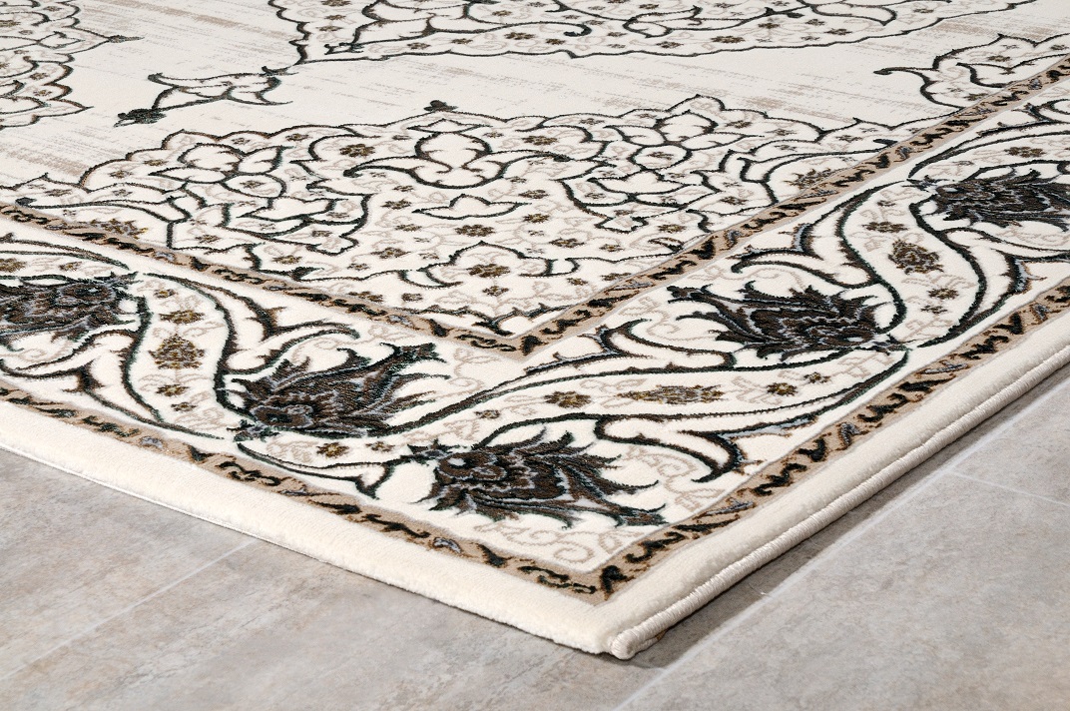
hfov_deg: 24.2
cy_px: 356
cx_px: 535
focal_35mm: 84
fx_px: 2494
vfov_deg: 16.2
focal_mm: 56
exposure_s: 1/125
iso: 500
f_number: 20
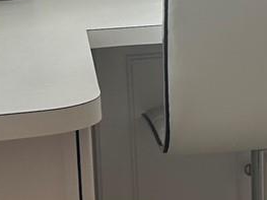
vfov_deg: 9.2
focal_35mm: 158
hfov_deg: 10.7
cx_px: 638
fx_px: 1218
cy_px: -57
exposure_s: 1/150
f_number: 1.5
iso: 40
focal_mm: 5.7
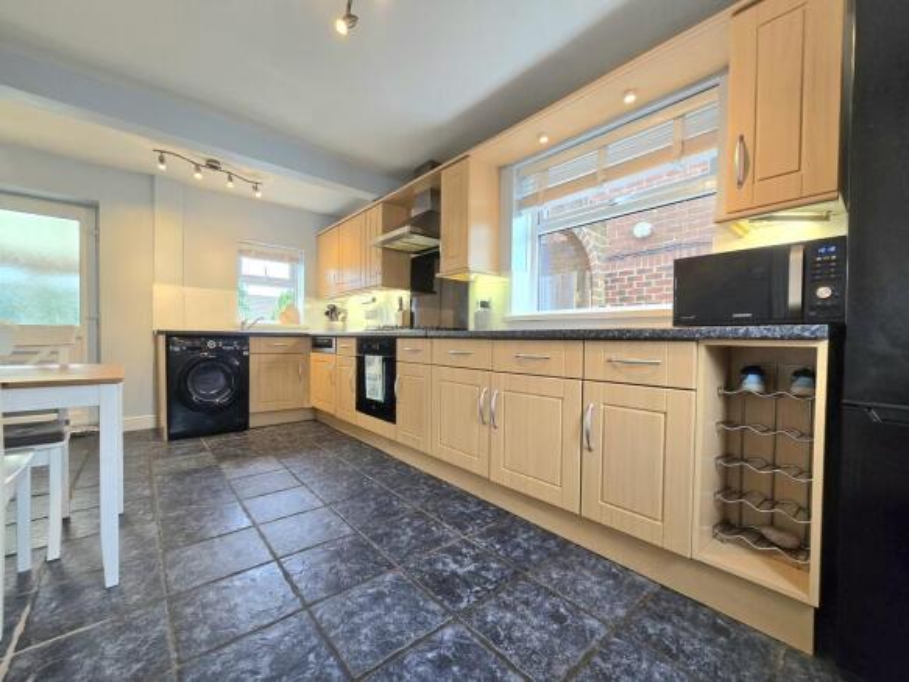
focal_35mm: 13
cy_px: 341
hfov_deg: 106.2
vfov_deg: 89.9
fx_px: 341
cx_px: 454
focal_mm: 2.2
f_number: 2.2
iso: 100
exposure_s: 1/50.3
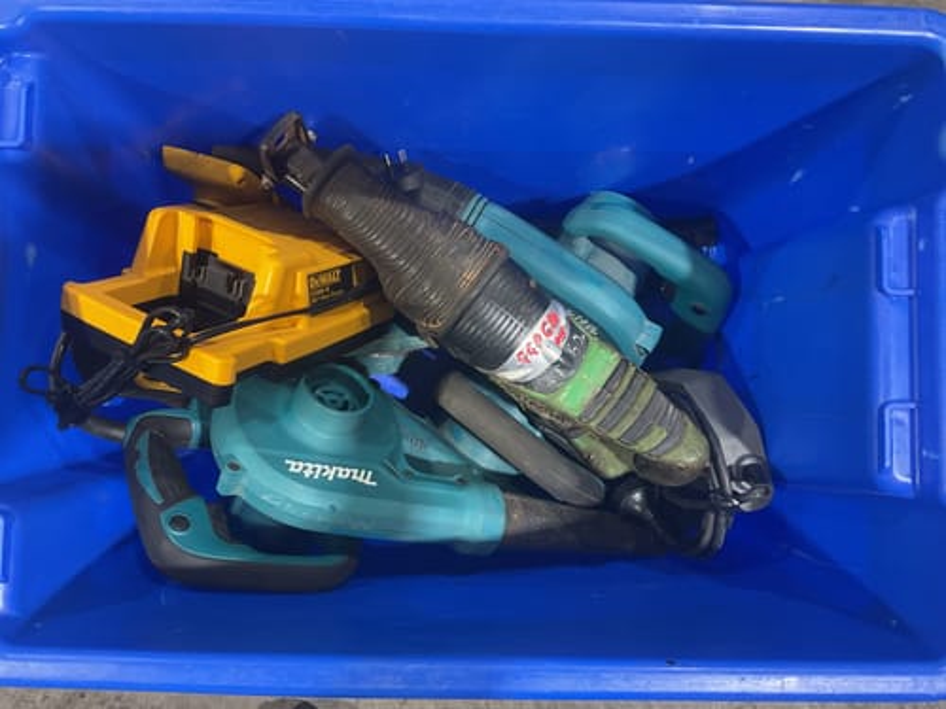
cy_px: 354
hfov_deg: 61.7
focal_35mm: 29
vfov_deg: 48.2
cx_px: 473
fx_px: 793
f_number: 1.8
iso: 160
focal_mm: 3
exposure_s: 1/50
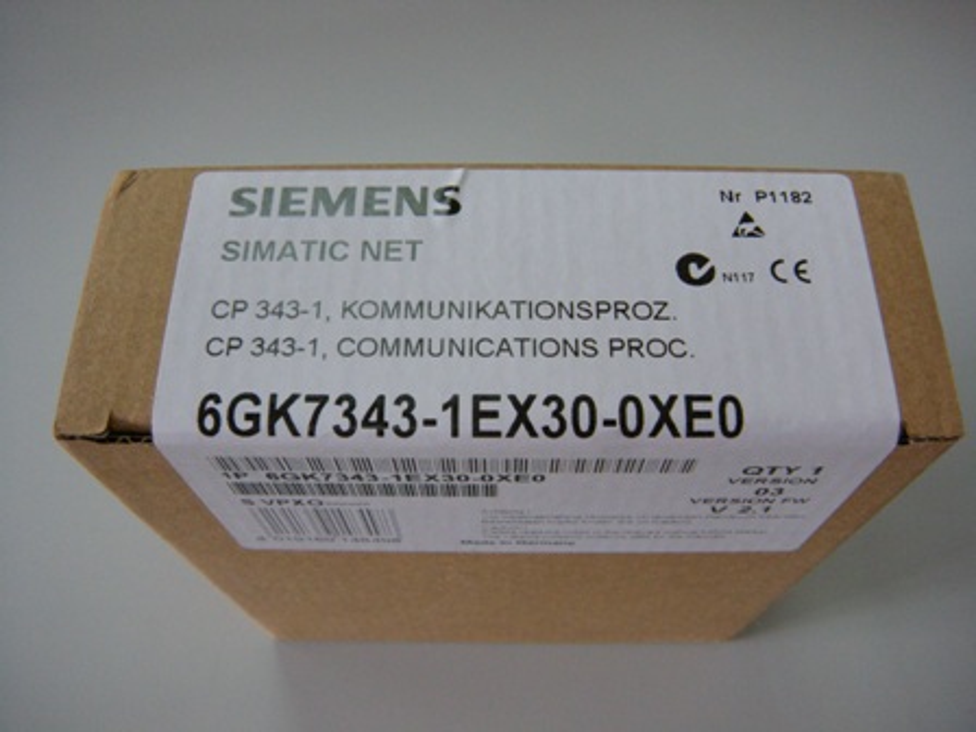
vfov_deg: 40.7
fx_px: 987
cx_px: 488
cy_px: 366
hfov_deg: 52.6
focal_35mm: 35
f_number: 3.8
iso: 254
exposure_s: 1/52.3
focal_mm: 5.9
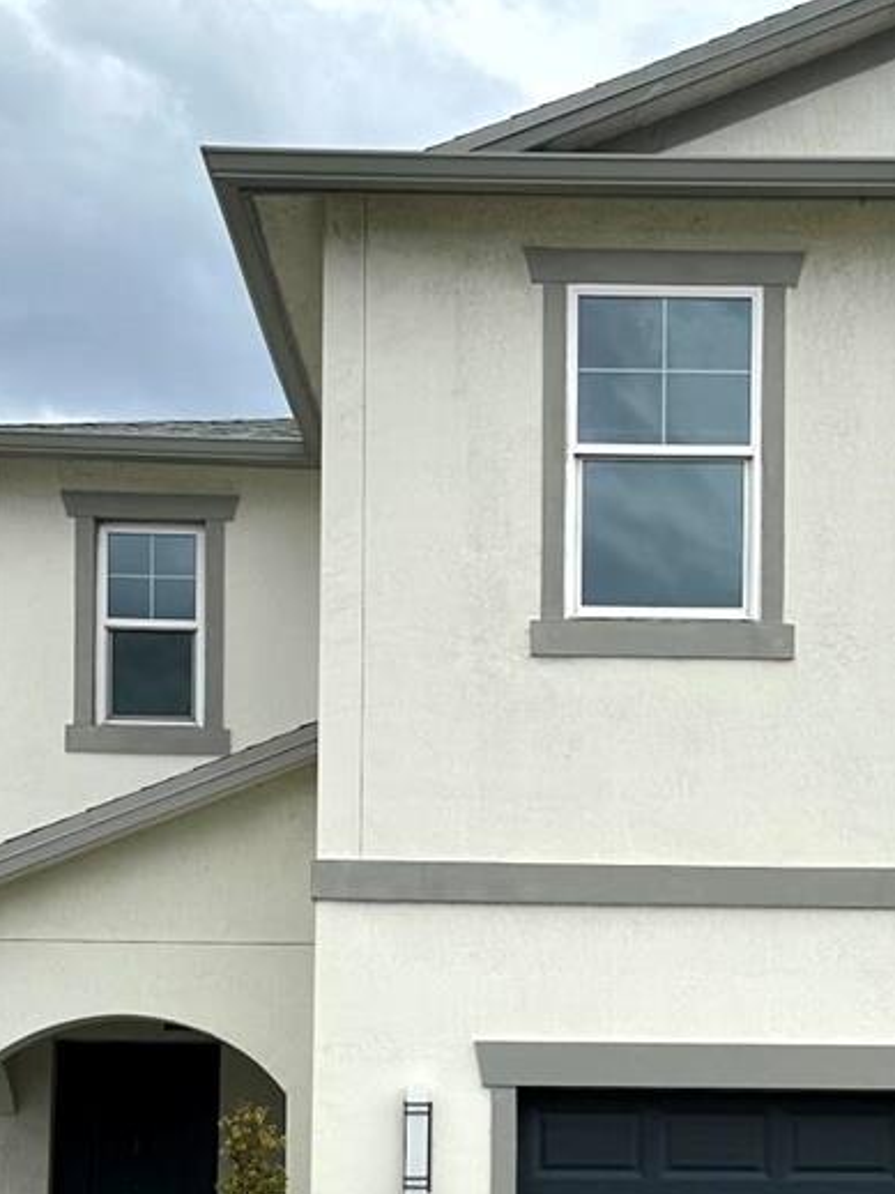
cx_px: 617
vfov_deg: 26.4
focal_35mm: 71
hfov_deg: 20.6
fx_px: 2449
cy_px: 1086
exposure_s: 1/4016
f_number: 1.78
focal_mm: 6.86
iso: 80
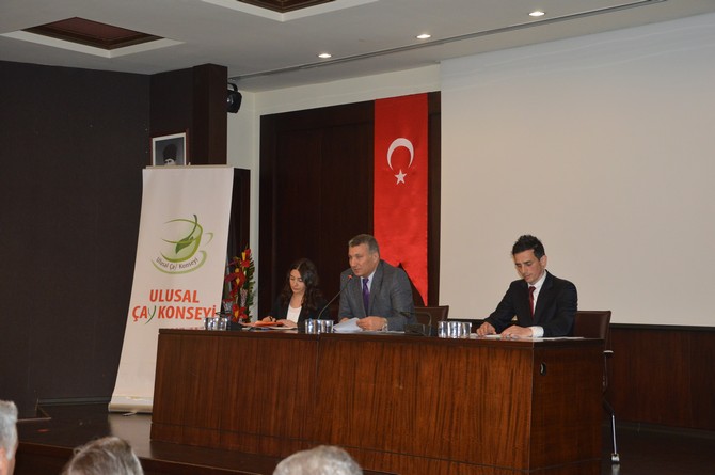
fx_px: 1131
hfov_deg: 35.1
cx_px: 358
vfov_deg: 23.7
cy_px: 238
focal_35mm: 57
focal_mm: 38
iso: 1100
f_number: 4.5
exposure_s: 1/60
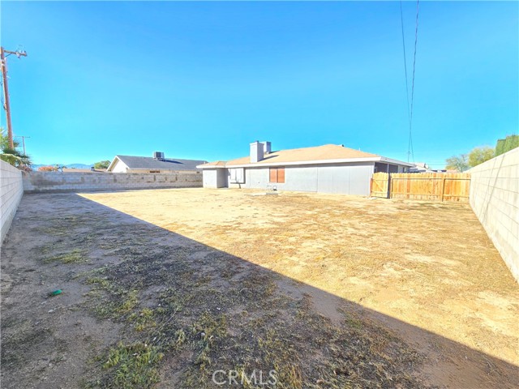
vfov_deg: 89.9
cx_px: 260
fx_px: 195
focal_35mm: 13
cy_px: 194
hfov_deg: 106.2
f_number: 2.2
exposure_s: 1/289
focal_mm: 2.2
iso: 50
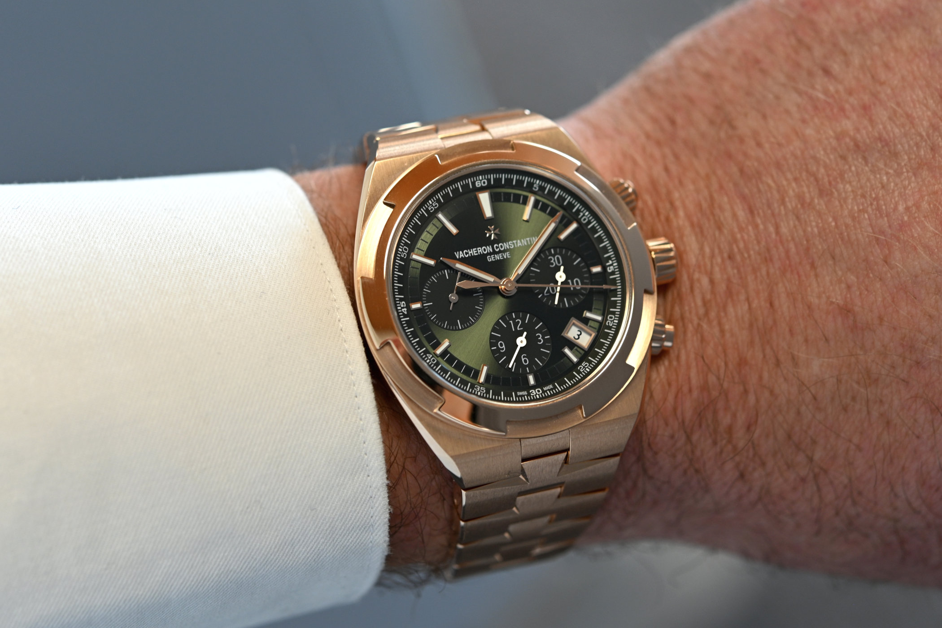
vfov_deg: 22.6
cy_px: 314
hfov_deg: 33.4
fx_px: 1570
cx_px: 471
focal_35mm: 60
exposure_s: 1/60
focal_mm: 60
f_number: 5.6
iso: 400
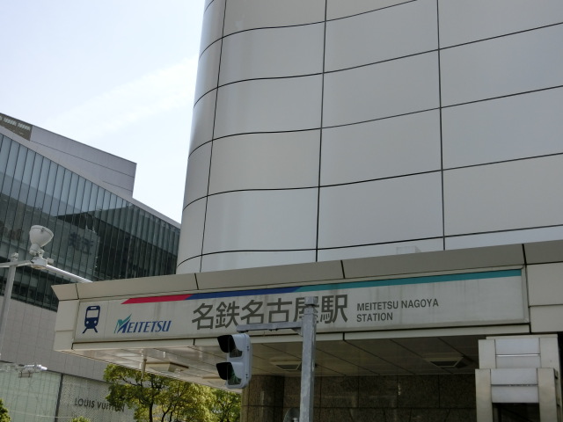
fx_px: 732
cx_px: 282
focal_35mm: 45
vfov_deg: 32.2
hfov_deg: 42.1
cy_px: 211
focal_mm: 8
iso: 80
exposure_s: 1/640
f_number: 4.4
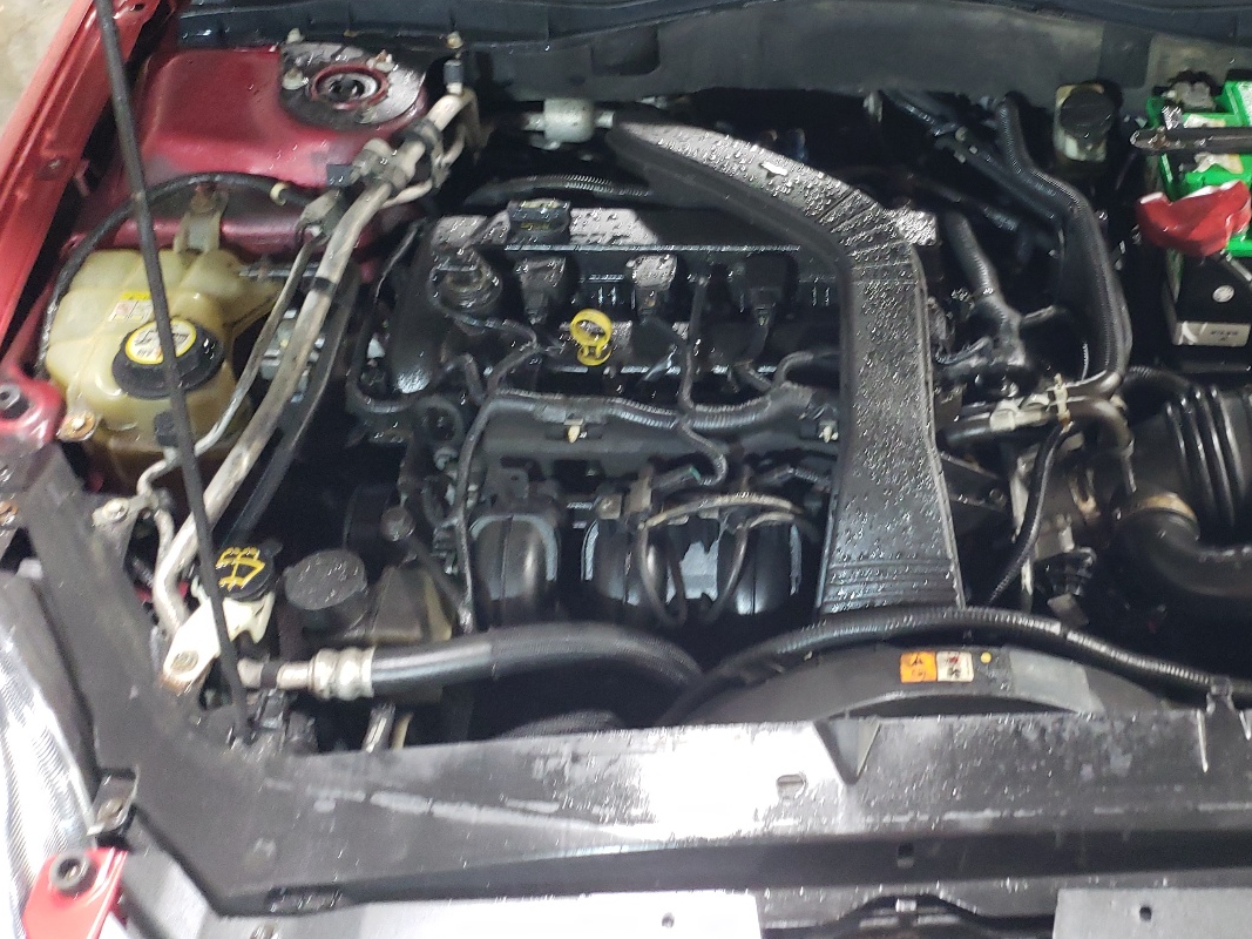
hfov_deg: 46.7
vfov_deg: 36.3
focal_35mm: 39
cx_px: 884
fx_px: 1410
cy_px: 288
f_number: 1.5
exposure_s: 1/30
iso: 286
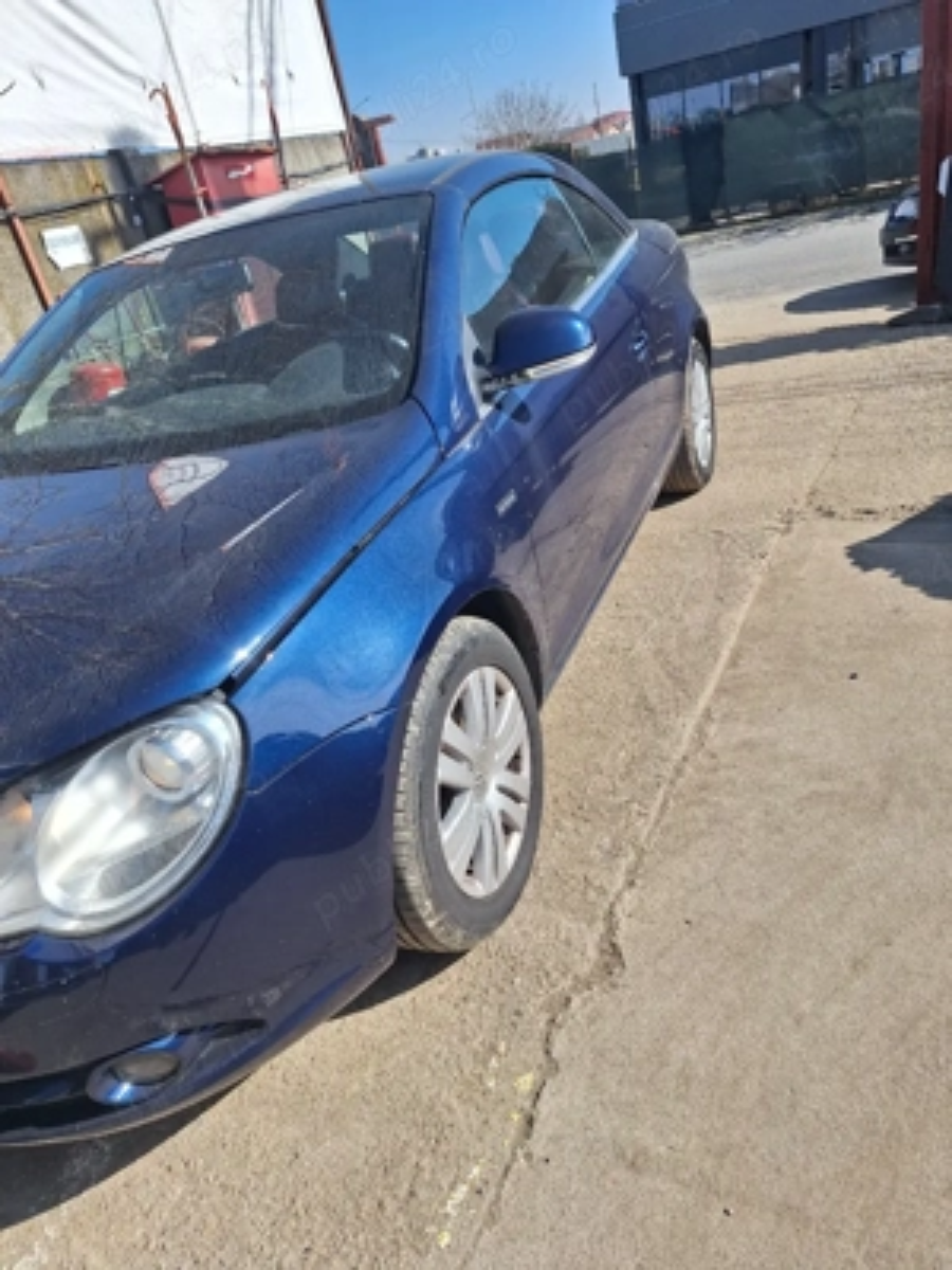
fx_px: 843
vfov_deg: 73.9
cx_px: 476
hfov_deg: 58.9
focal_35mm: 23
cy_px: 635
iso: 40
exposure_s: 1/3333
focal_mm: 5.54
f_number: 1.8
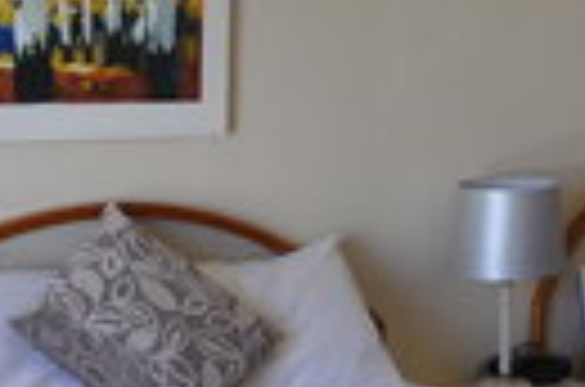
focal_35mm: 122
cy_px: 412
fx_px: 1978
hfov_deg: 16.5
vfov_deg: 11.0
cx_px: 27
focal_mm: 22
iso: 560
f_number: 4
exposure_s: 1/60
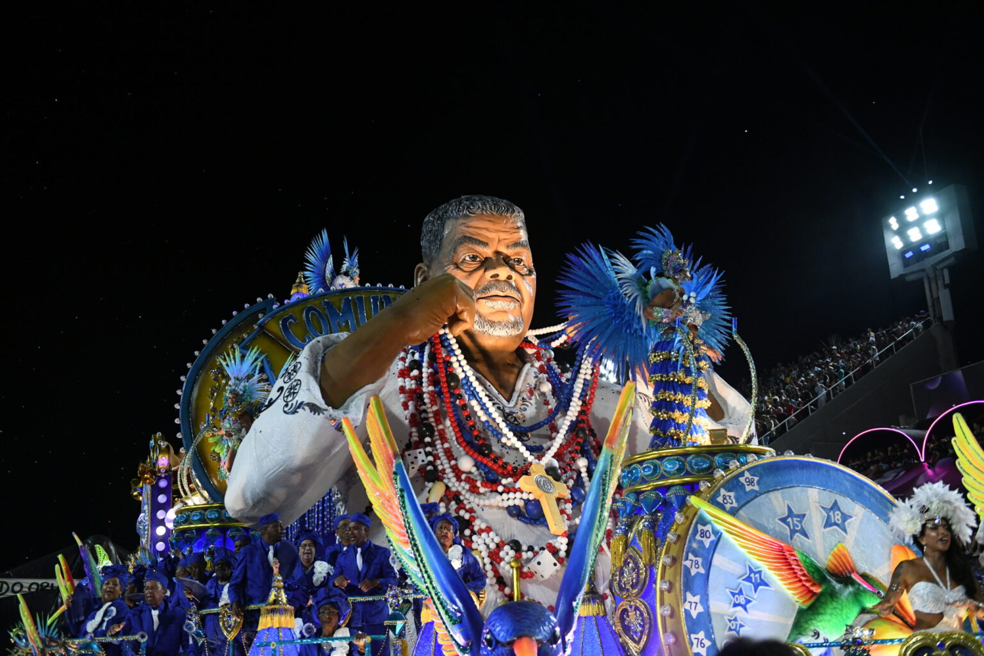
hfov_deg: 44.5
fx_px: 1203
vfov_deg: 30.5
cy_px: 328
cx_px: 492
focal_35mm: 44
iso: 4000
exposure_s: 1/1250
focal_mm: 44
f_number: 3.2
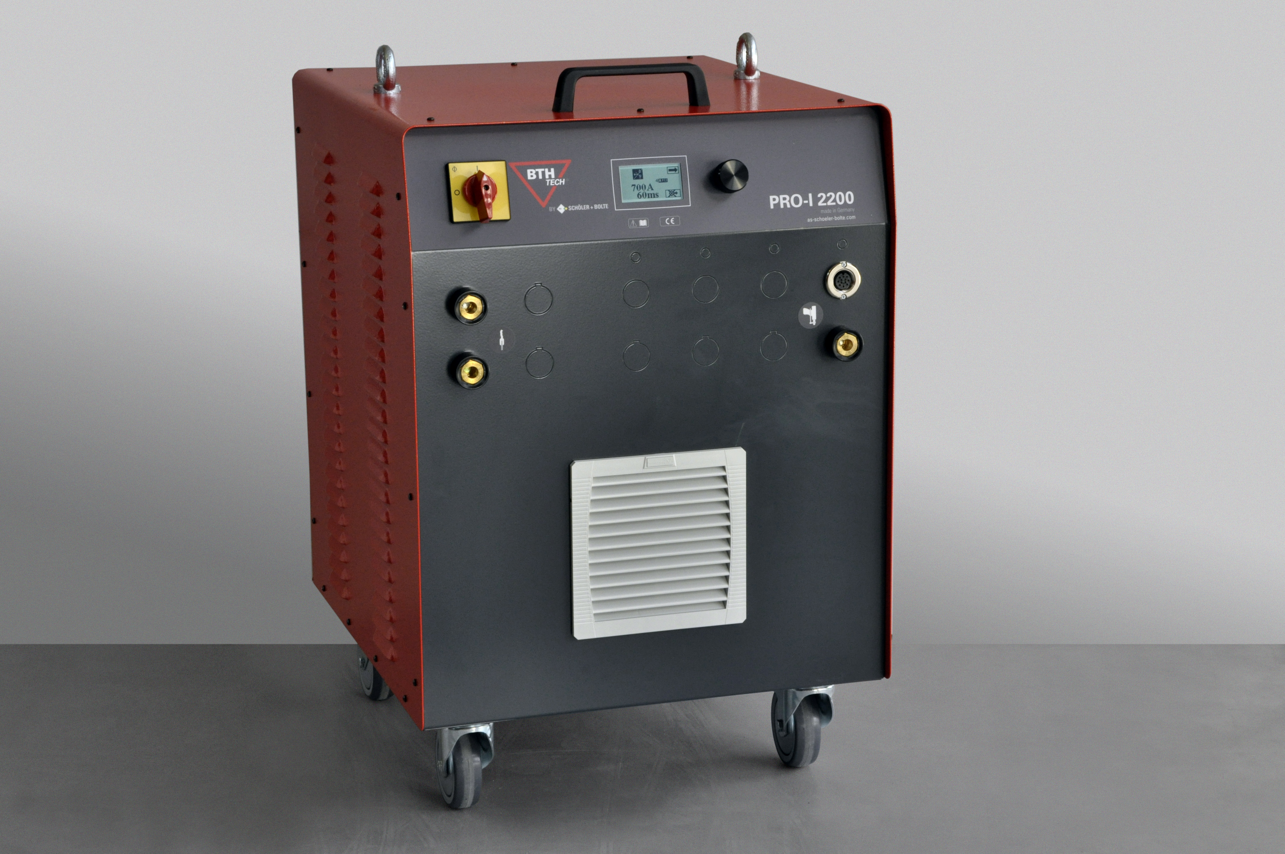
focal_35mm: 78
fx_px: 2781
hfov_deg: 26.0
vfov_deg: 17.4
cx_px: 642
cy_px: 427
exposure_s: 1/50
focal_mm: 52
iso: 800
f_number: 16
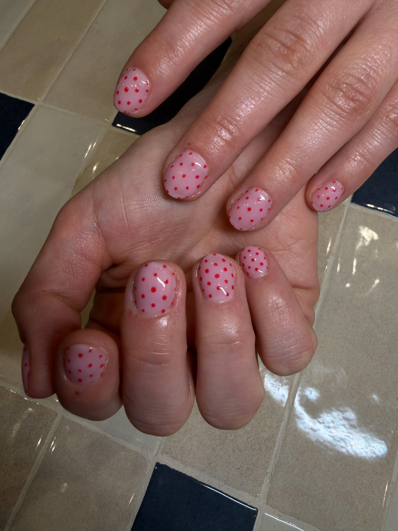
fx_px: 368
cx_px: 199
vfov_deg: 71.6
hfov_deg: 56.8
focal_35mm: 24
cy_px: 266
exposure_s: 1/122
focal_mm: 2.22
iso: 50
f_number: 2.2
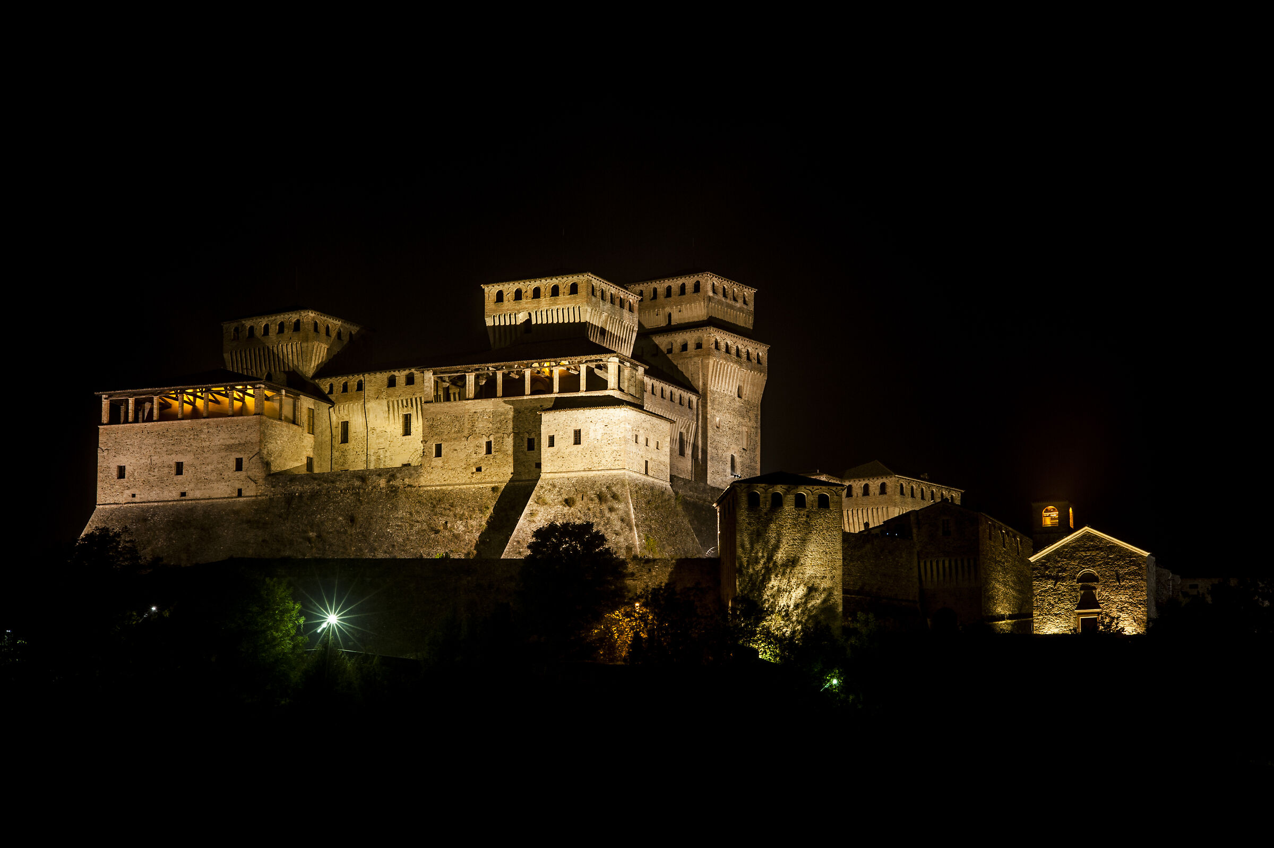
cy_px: 424
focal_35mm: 105
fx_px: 3713
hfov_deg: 19.5
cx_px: 637
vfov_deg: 13.0
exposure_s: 25
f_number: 11
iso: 200
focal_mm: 105
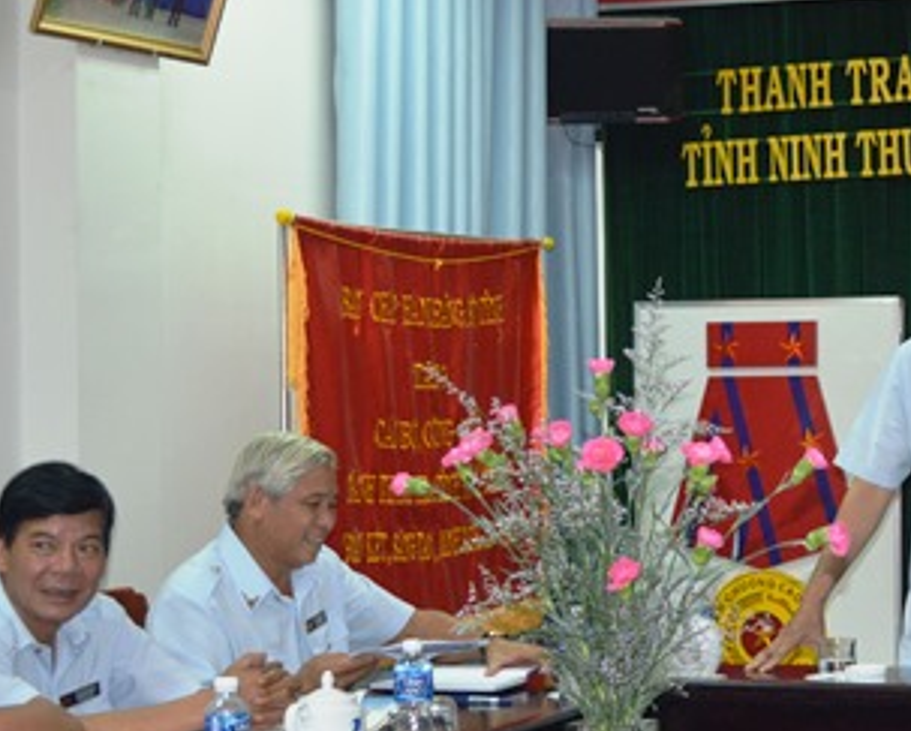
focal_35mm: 95
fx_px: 2564
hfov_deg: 19.6
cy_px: 289
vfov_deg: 16.2
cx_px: 878
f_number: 4.8
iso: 800
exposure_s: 1/60
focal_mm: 32
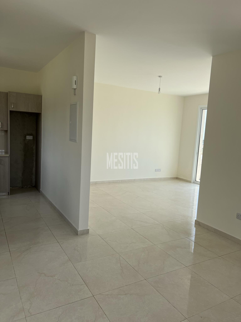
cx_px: 120
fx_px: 241
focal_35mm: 26
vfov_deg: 67.3
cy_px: 161
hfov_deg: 53.1
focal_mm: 5.7
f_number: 1.5
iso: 50
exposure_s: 1/1079
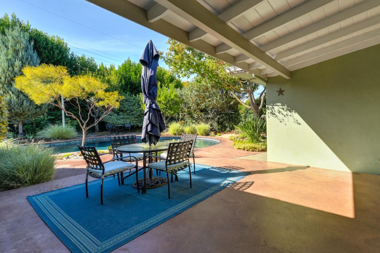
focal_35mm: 17
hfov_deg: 92.1
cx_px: 228
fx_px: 179
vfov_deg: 70.3
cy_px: 119
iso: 500
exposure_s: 1/400
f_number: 10
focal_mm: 14
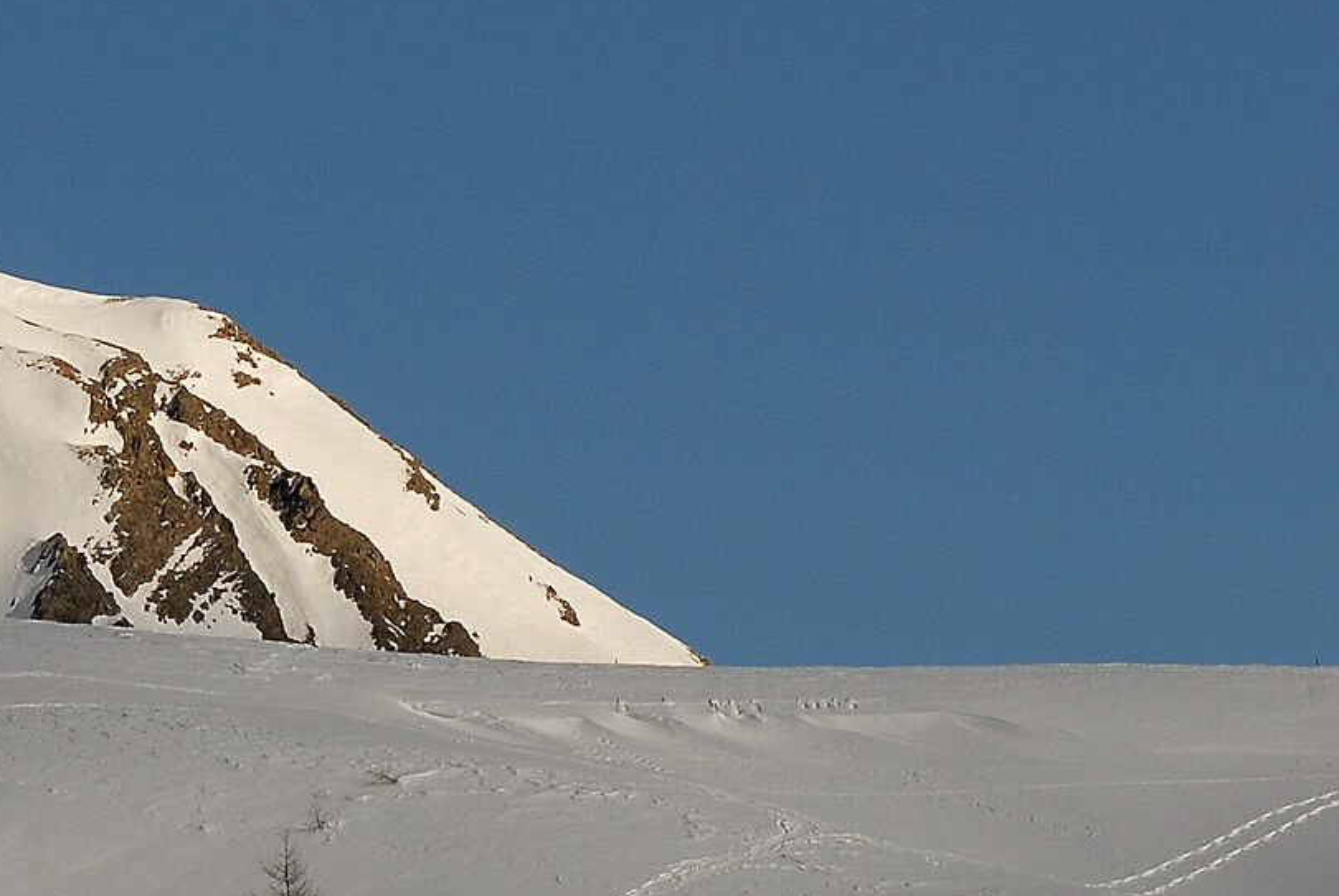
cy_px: 788
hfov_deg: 4.2
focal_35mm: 488
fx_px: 18174
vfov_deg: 2.8
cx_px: -421
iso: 100
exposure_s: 1/400
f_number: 10
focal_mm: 110
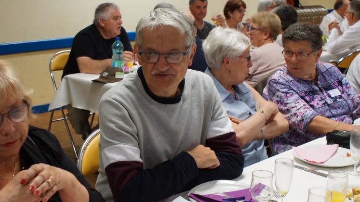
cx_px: 140
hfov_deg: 37.0
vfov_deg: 21.4
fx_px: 535
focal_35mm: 56
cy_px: 109
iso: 1600
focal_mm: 26
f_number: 4.5
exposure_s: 1/60
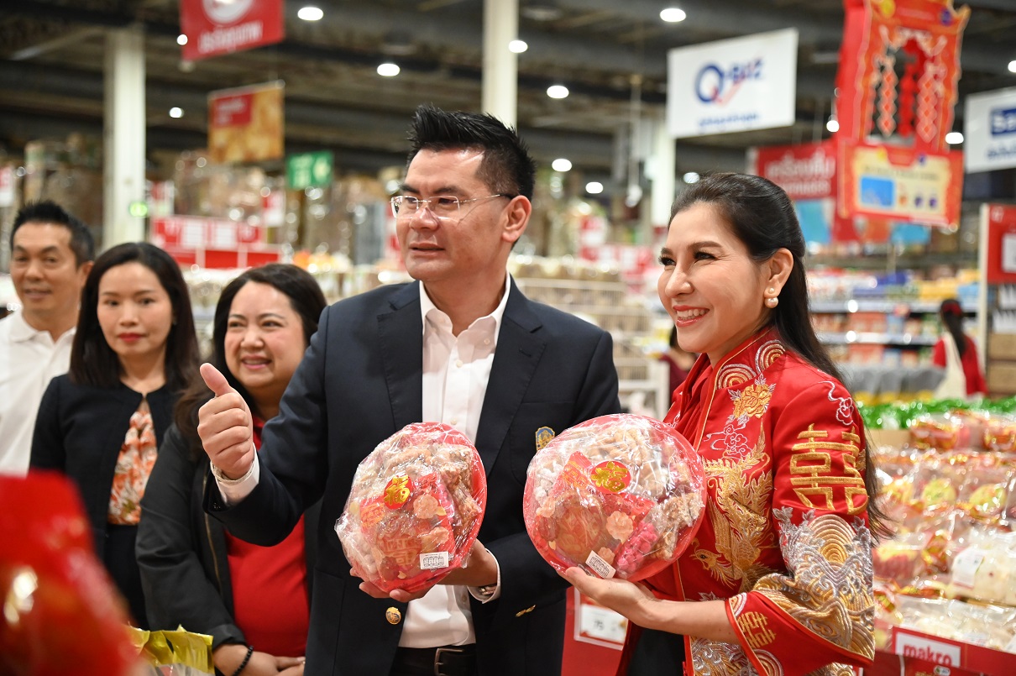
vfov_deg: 21.9
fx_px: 1749
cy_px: 338
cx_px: 508
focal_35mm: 62
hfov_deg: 32.4
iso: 6400
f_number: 4
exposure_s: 1/400
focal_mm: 62
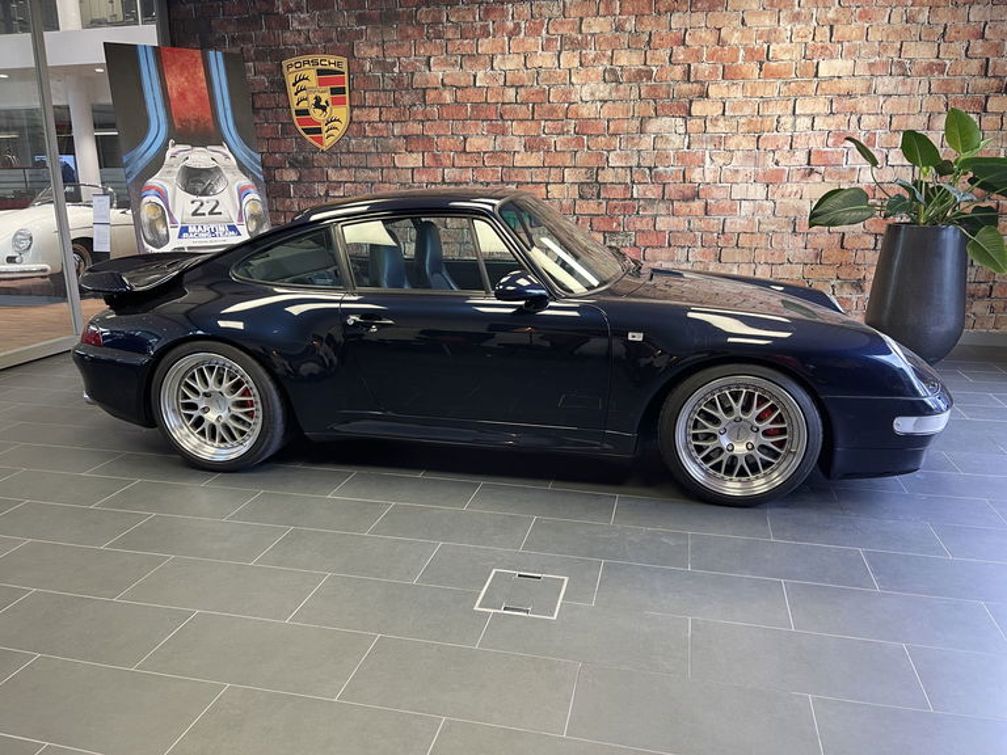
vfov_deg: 54.9
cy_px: 378
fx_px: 727
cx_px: 504
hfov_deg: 69.4
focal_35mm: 25
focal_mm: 5.1
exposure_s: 1/50
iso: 125
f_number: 1.6
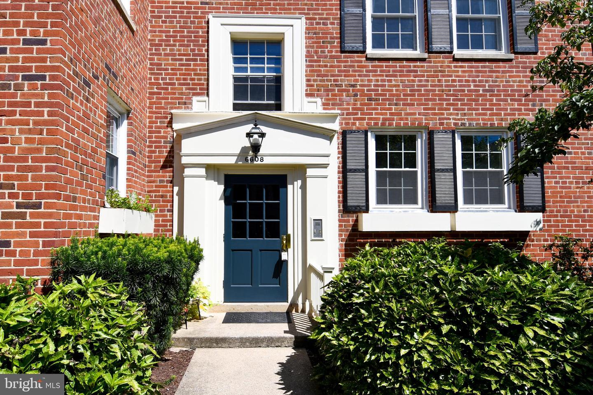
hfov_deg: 90.0
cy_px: 198
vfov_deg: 67.4
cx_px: 296
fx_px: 296
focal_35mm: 18
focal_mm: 12
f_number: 9
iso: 100
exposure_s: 1/320
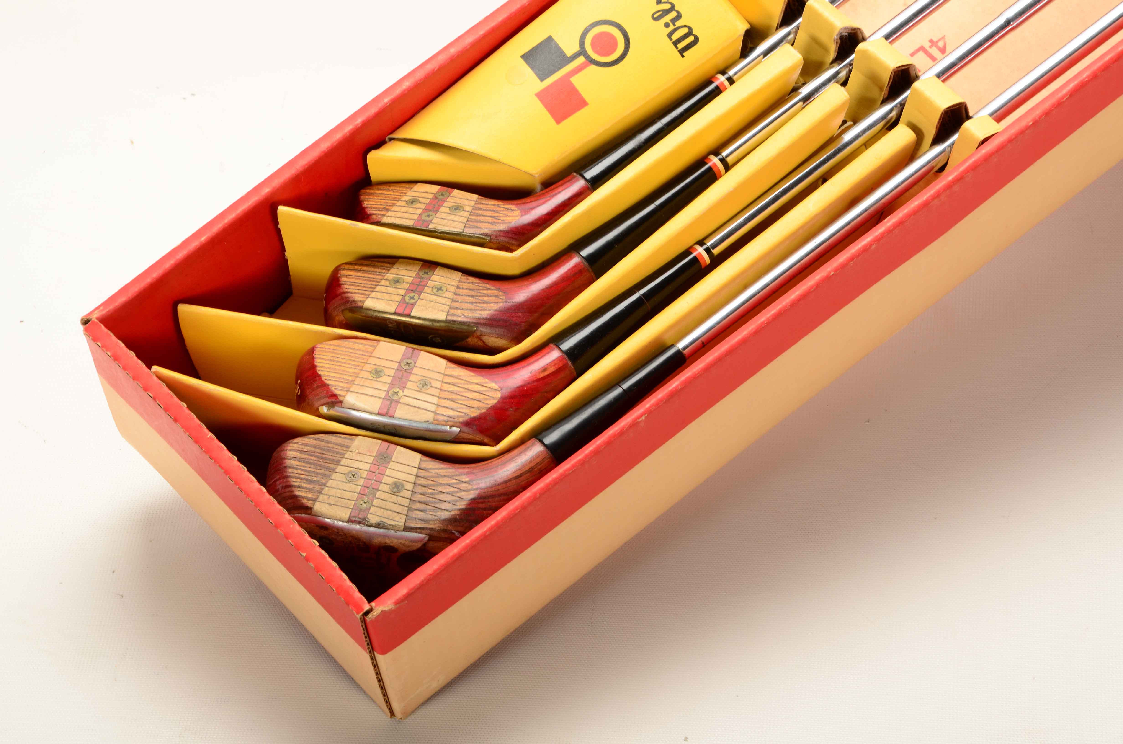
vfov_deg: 8.7
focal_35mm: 158
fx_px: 4903
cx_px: 562
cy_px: 372
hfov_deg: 13.1
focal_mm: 105
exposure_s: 1/160
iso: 200
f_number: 14
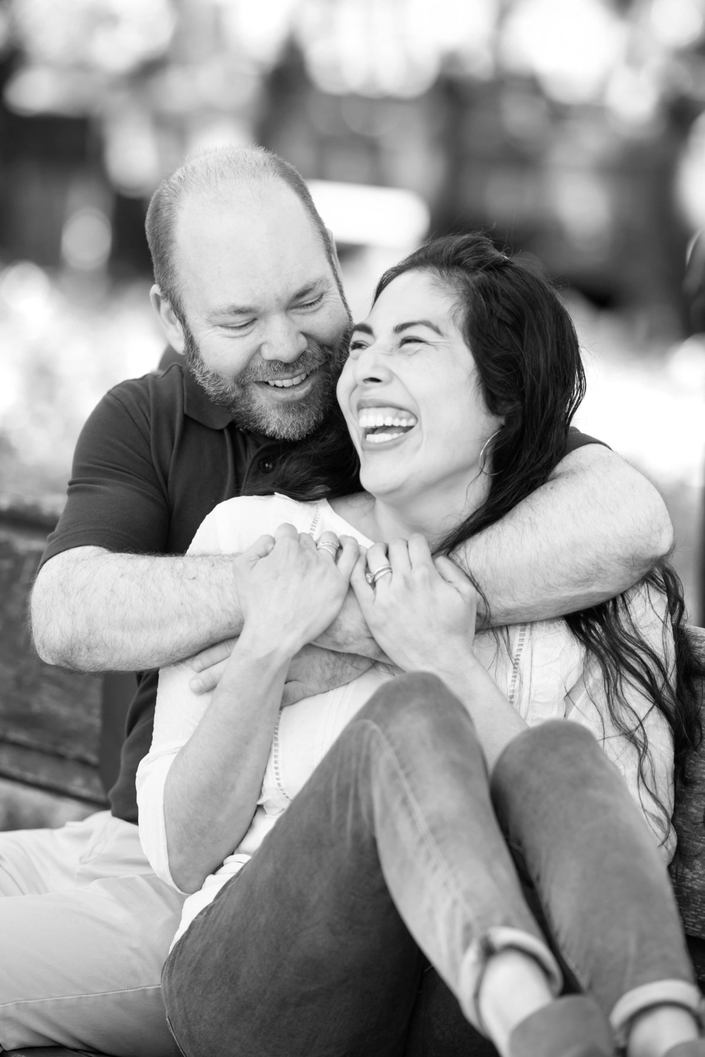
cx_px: 352
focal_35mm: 200
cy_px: 528
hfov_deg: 6.9
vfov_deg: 10.3
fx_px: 5870
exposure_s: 1/500
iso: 500
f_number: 4
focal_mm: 200
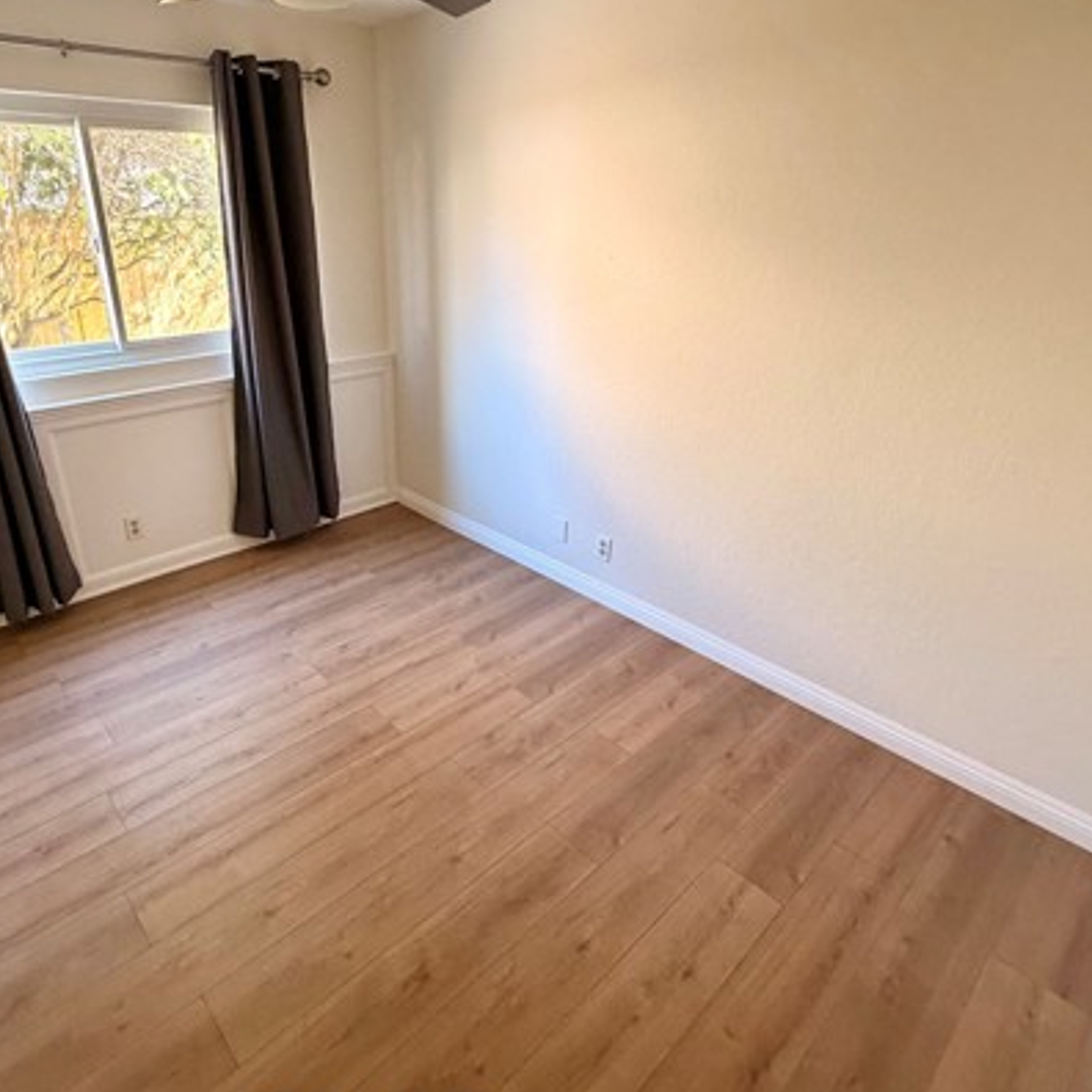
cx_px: 458
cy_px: 499
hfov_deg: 74.3
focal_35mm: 20
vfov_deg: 74.7
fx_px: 714
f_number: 2.2
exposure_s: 1/80
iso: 320
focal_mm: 2.22
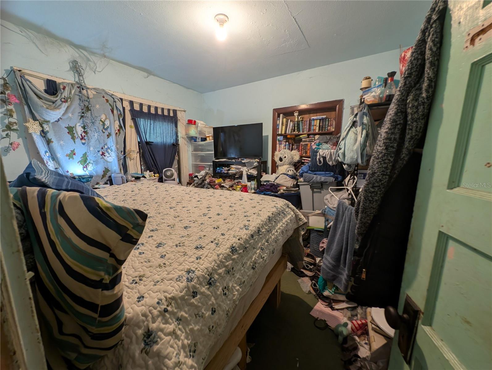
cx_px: 246
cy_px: 185
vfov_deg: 94.6
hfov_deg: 110.5
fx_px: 171
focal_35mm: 12
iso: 70
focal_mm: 2.23
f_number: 1.95
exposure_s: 1/30.3
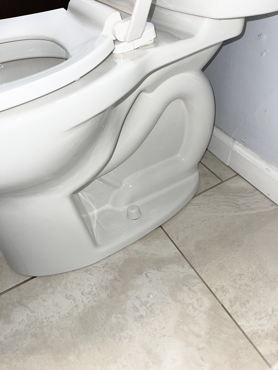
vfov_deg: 69.4
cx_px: 139
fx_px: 268
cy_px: 185
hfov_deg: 54.9
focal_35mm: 25
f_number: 1.6
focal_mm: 5.1
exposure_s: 1/58
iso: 32
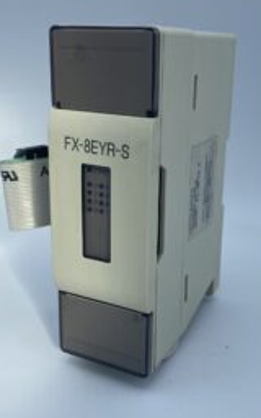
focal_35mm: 43
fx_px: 489
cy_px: 202
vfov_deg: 46.2
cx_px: 160
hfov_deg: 29.8
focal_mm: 4.25
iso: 32
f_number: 1.8
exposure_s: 1/1996
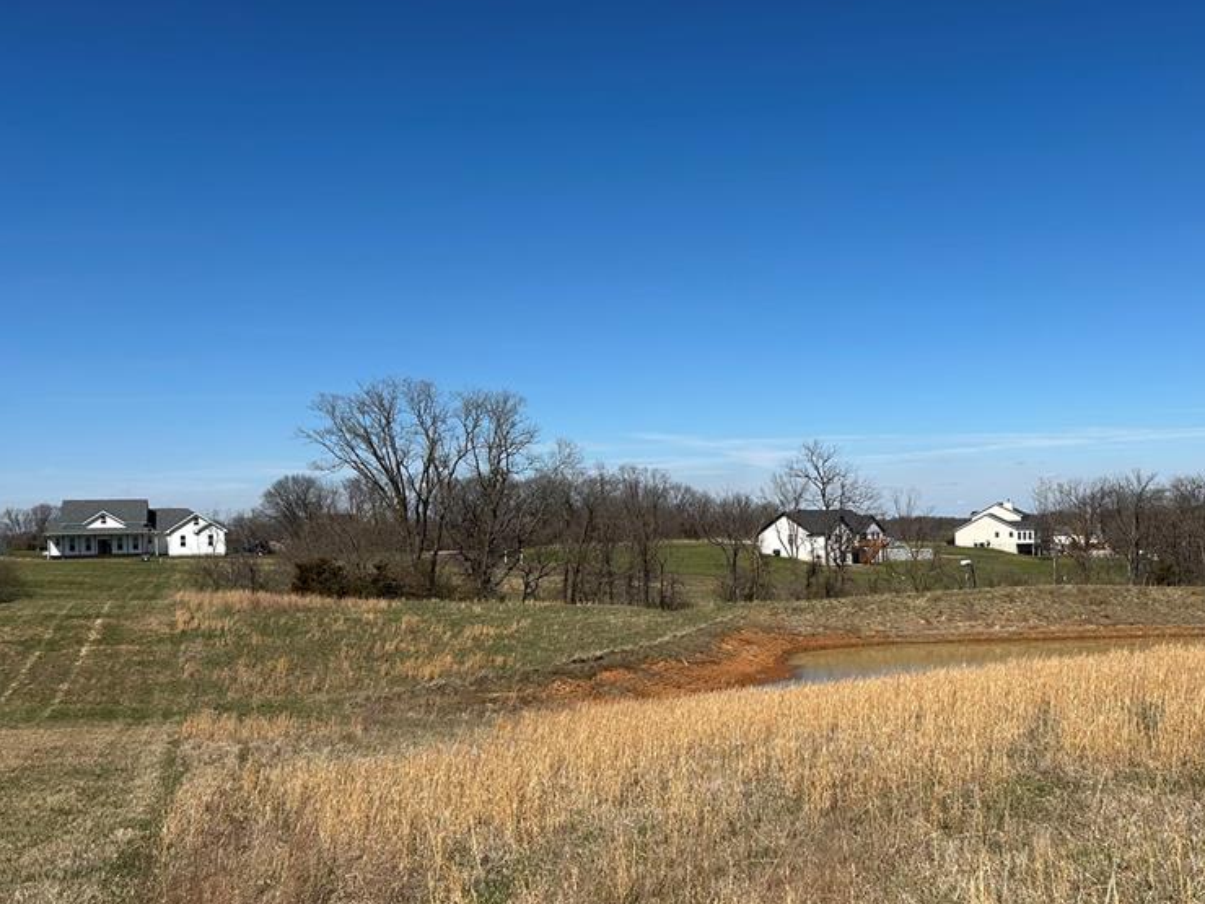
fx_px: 1253
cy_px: 521
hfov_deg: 50.7
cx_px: 775
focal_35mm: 36
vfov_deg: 39.6
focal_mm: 5.7
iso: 50
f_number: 1.5
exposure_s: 1/6579
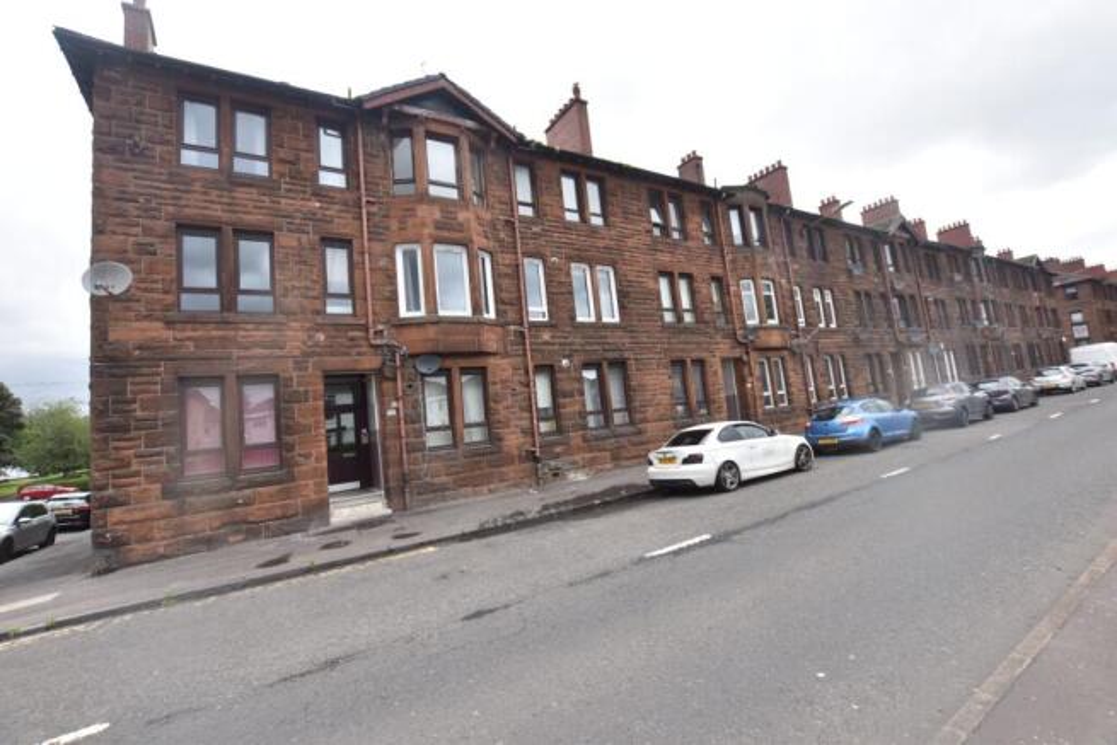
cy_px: 372
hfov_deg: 100.4
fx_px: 465
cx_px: 558
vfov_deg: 77.4
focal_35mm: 15
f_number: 5.6
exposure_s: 1/125
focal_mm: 10
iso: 100
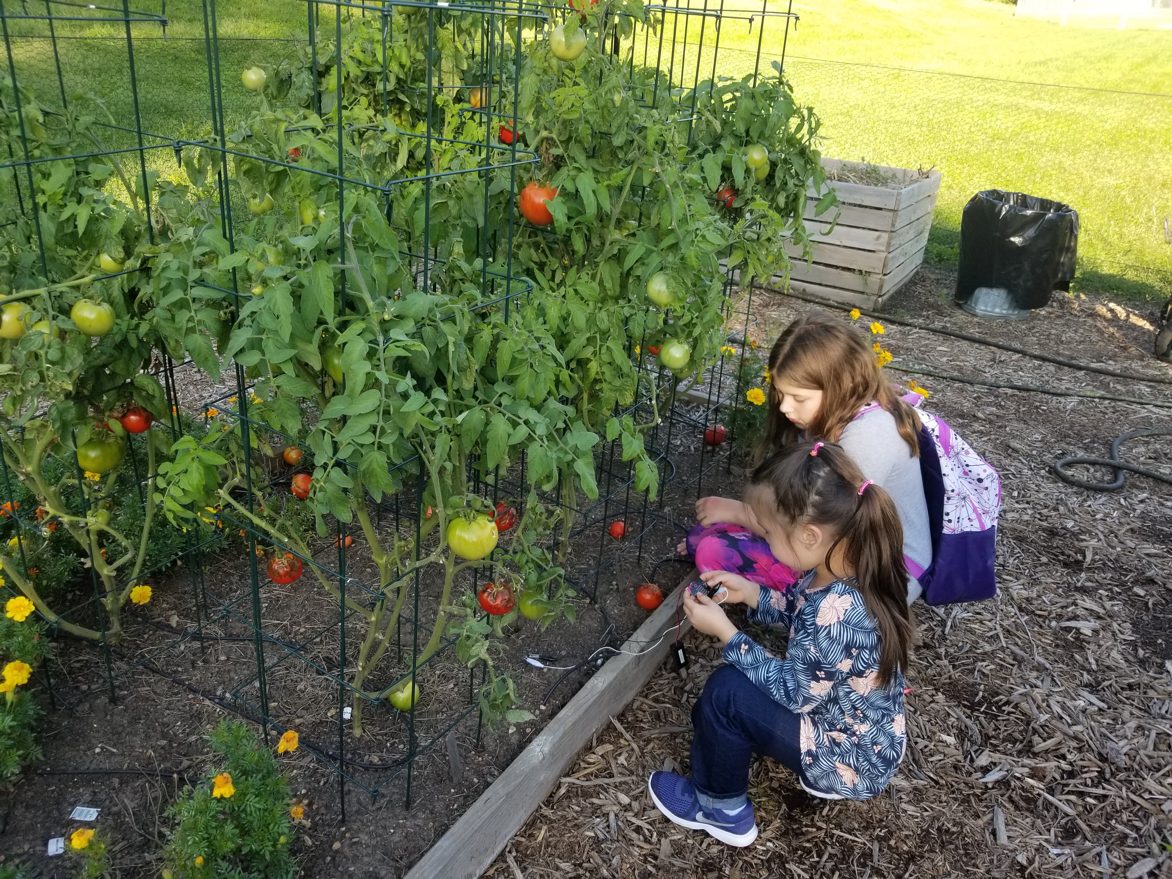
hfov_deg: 67.3
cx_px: 586
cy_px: 440
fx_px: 880
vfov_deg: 53.1
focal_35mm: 26
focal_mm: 4.25
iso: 50
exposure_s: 1/303
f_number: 1.7
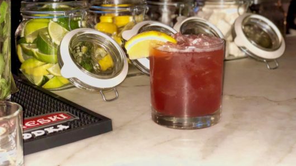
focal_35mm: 57
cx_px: 148
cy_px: 62
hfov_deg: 36.6
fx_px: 447
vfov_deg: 21.0
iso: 200
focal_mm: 6
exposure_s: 1/60
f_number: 2.4
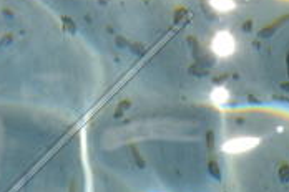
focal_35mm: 788
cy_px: -74
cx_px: 277
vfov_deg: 1.7
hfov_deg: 2.6
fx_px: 6321
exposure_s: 1/1000
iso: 100
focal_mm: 105
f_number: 8
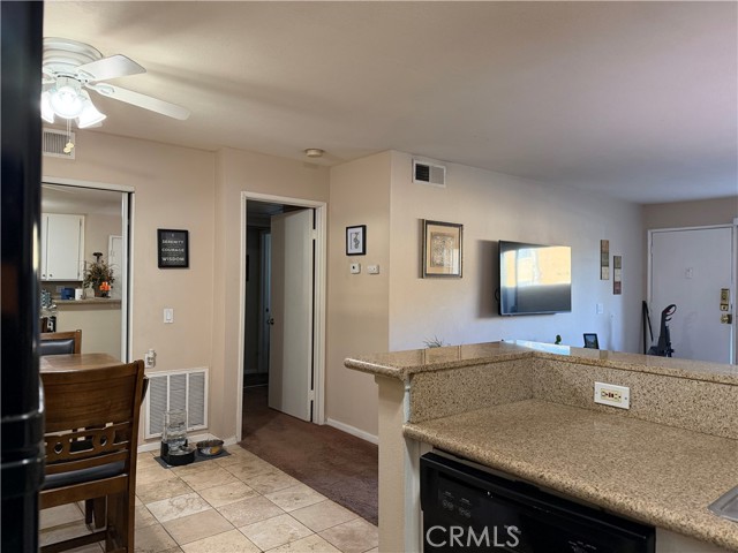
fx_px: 512
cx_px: 369
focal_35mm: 24
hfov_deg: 71.6
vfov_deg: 56.8
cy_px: 276
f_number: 1.78
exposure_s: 1/60
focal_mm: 6.76
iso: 320
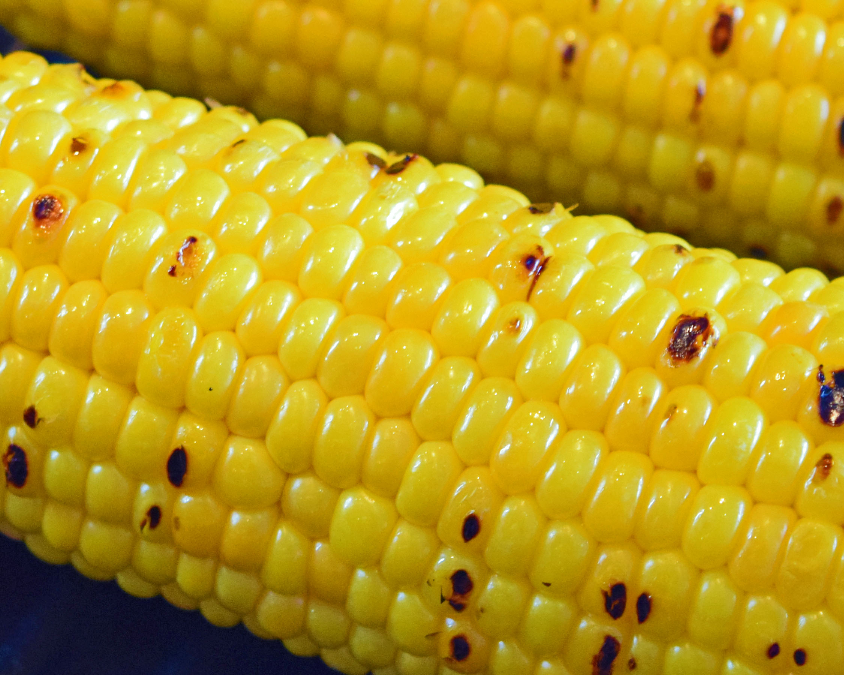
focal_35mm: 180
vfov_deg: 8.6
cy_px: 384
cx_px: 60
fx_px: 4497
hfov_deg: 10.7
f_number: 5.3
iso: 2500
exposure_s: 1/60
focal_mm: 48
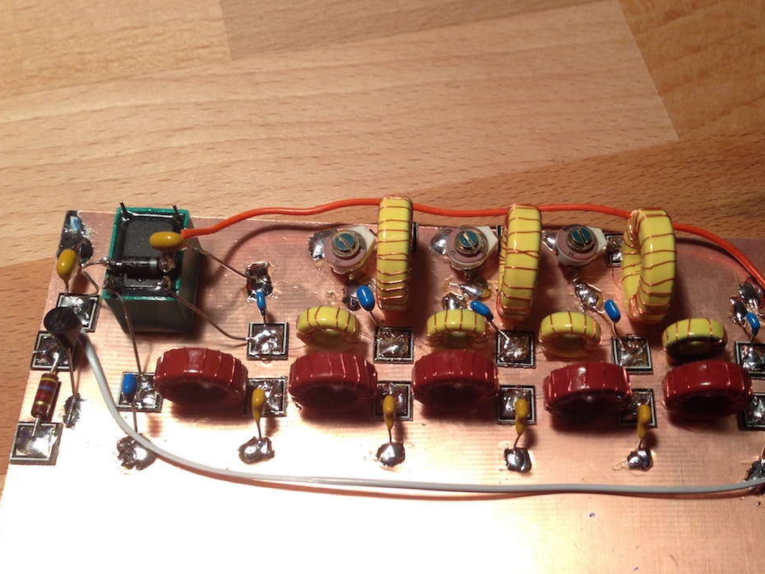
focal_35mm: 42
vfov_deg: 34.2
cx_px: 466
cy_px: 360
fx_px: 928
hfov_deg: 44.5
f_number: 2.4
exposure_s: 1/40
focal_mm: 4.12
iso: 64
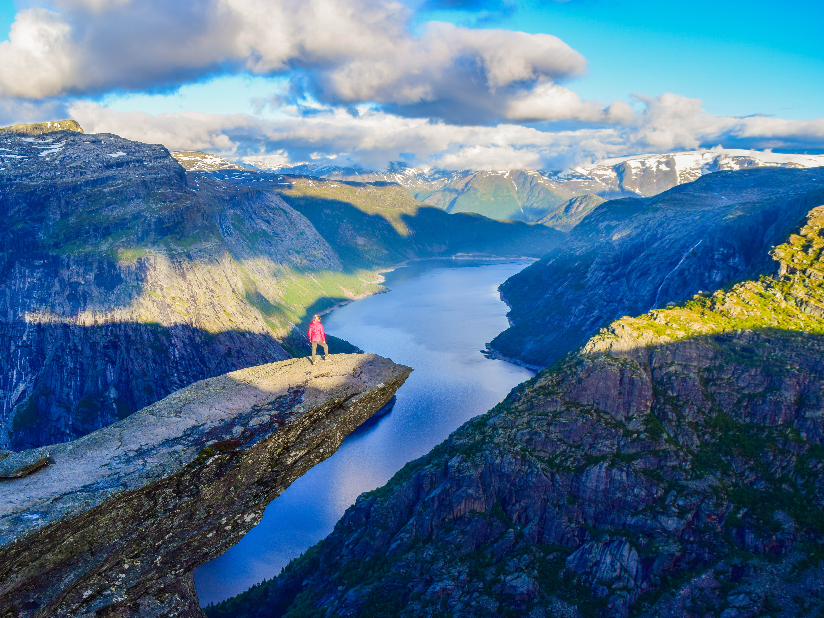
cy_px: 307
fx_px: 857
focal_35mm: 36
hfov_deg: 51.3
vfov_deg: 39.7
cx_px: 375
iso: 100
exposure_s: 1/200
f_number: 6.3
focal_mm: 22
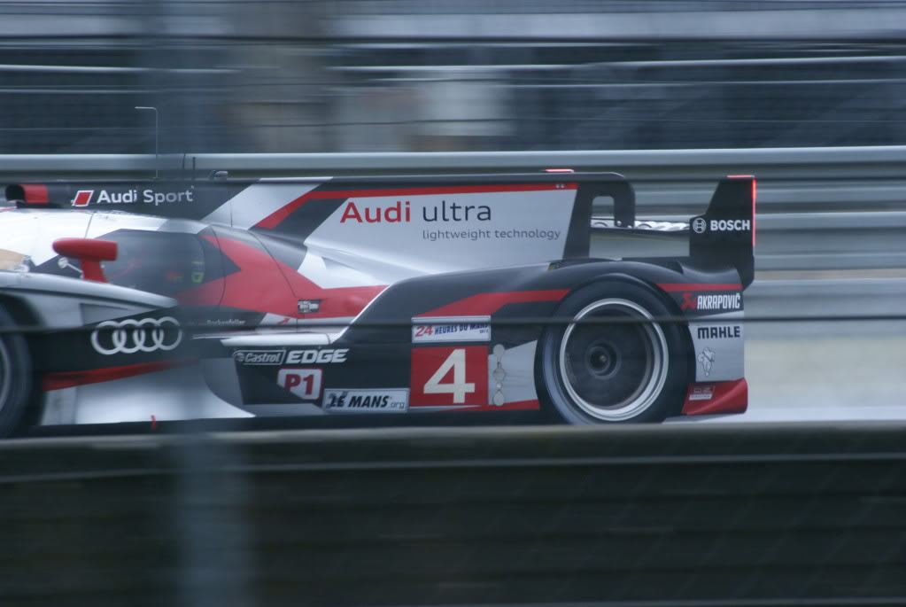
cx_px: 453
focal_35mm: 315
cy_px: 304
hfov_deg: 6.5
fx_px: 7938
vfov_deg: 4.4
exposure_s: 1/250
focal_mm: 210
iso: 400
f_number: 13
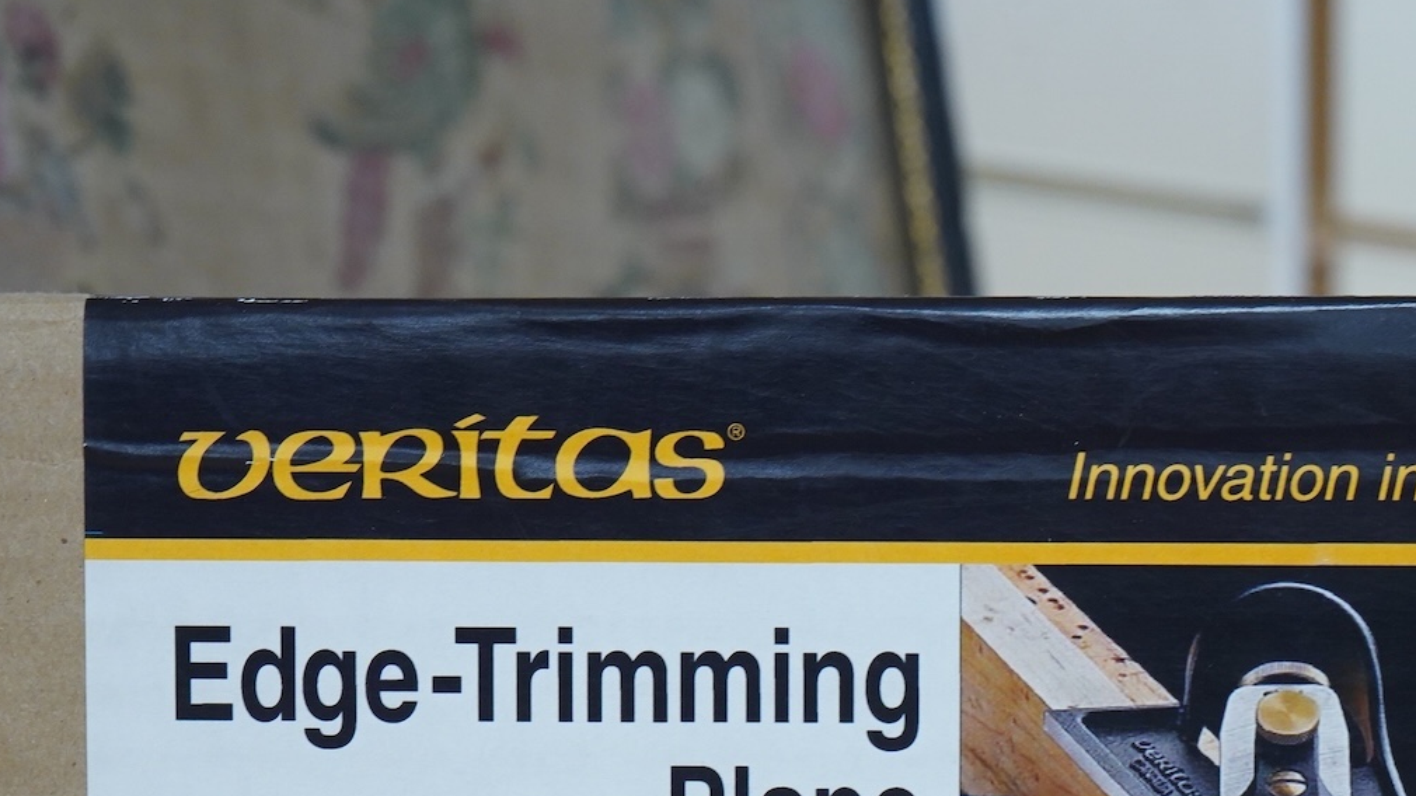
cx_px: 920
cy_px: 788
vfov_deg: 12.2
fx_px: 3679
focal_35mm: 98
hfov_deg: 21.7
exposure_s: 1/80
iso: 2500
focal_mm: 55
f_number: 10
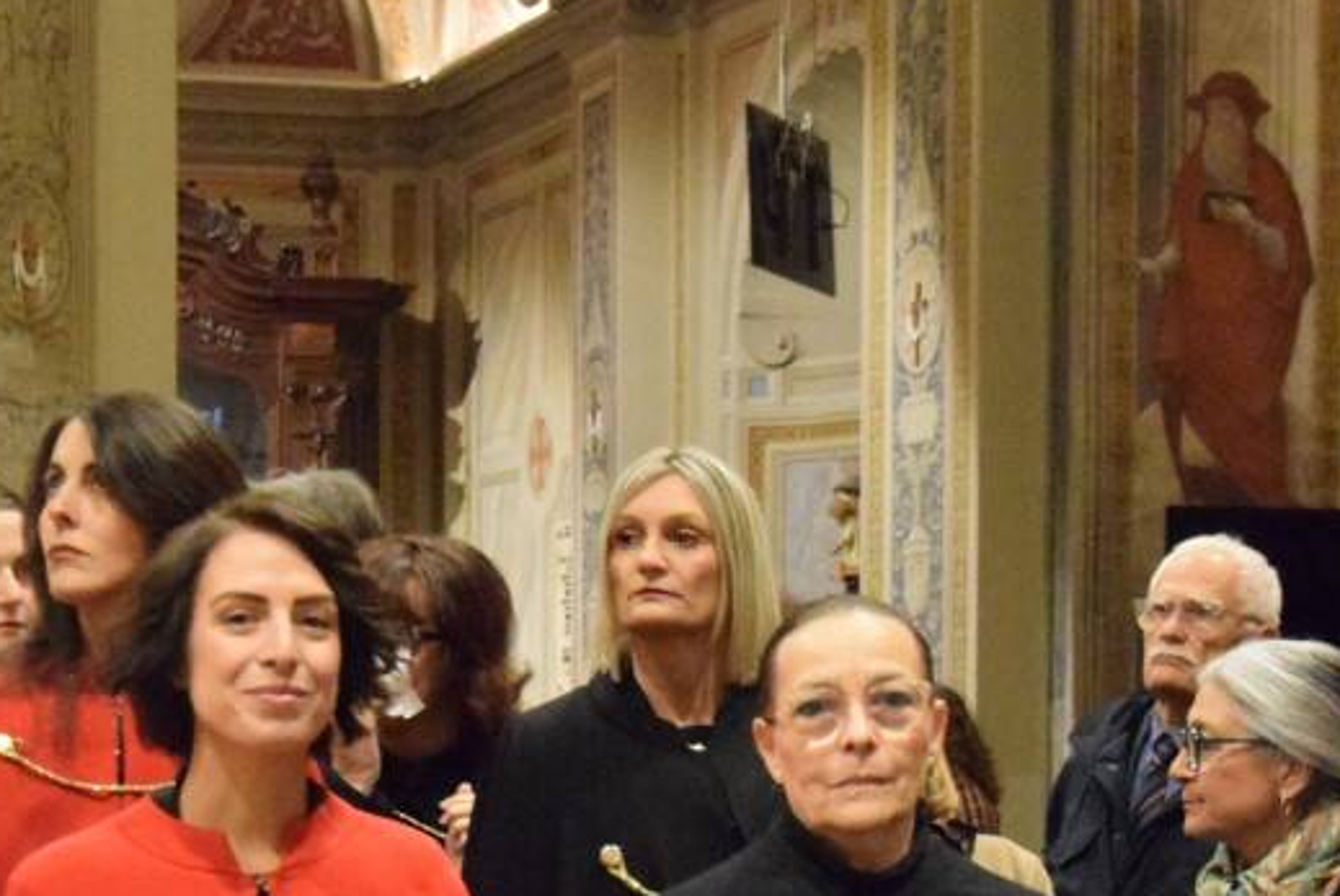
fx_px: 4210
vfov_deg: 12.0
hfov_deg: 18.0
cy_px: 963
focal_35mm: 113
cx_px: 461
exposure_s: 1/60
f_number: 5
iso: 12800
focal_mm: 34
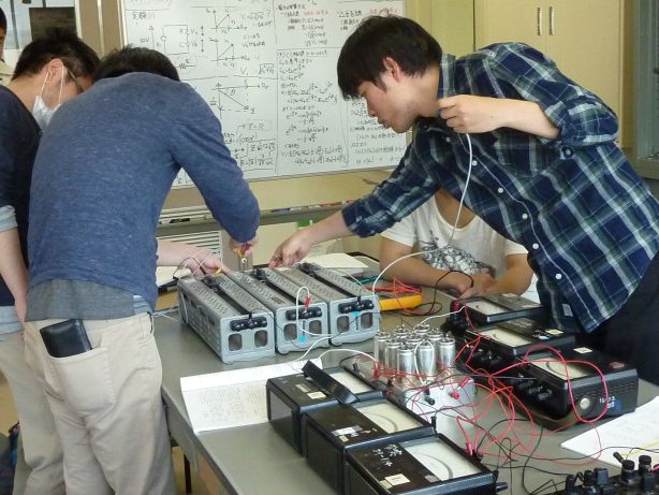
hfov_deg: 39.6
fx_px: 914
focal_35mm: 48
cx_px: 330
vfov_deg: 30.3
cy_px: 248
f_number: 3.3
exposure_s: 1/100
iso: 400
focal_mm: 4.4
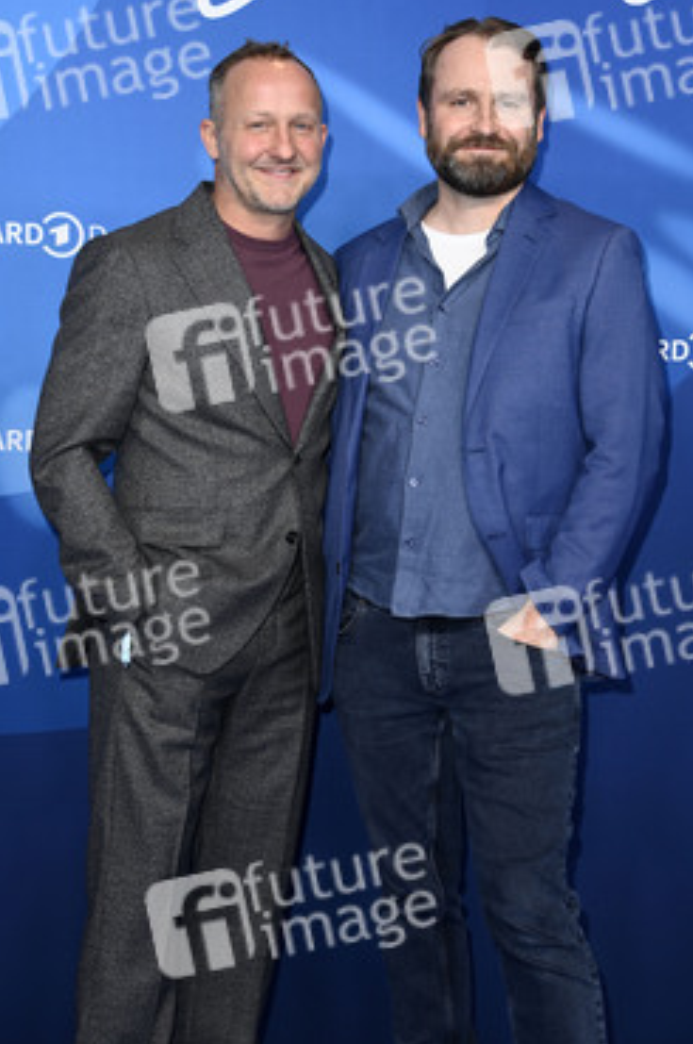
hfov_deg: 15.3
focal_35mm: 89
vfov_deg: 22.9
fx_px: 2577
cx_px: 373
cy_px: 487
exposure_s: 1/250
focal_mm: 82
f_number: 5.6
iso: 1000
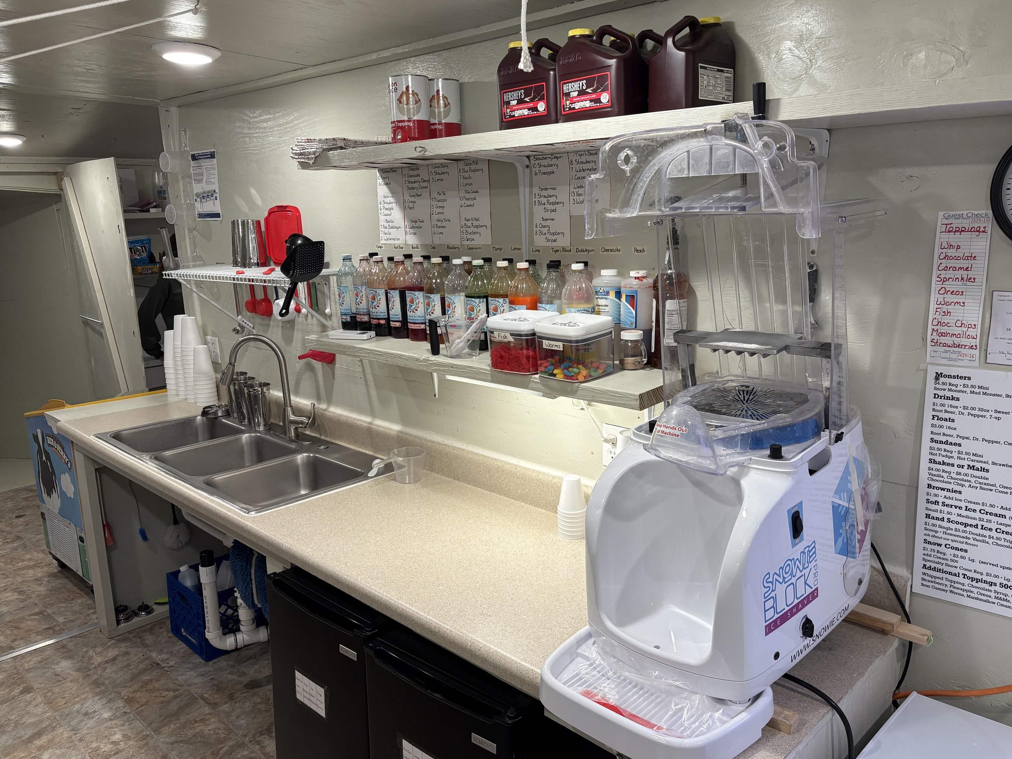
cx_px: 520
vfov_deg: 51.4
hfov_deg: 65.3
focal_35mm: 27
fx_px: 789
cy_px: 381
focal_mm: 5.96
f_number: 1.6
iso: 100
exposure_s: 1/120
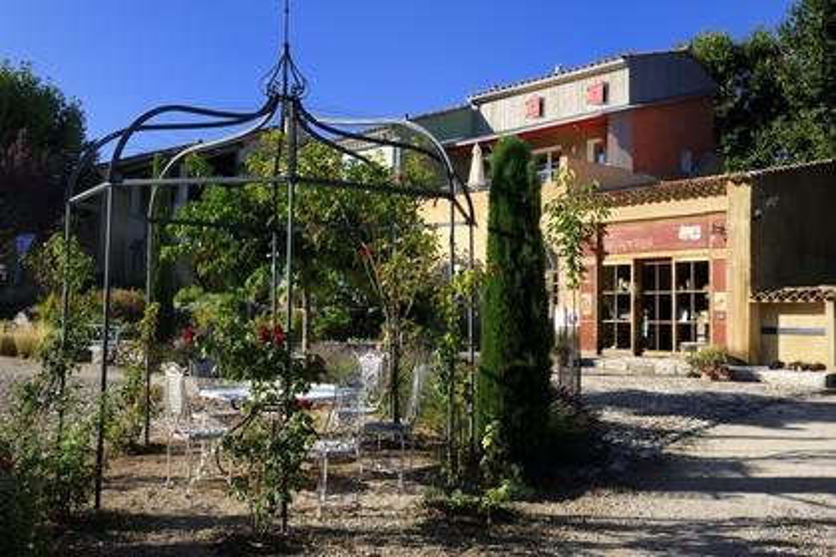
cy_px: 278
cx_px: 418
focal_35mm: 36
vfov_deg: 36.9
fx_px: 836
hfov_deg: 53.1
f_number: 16
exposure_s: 1/200
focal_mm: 36
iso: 400
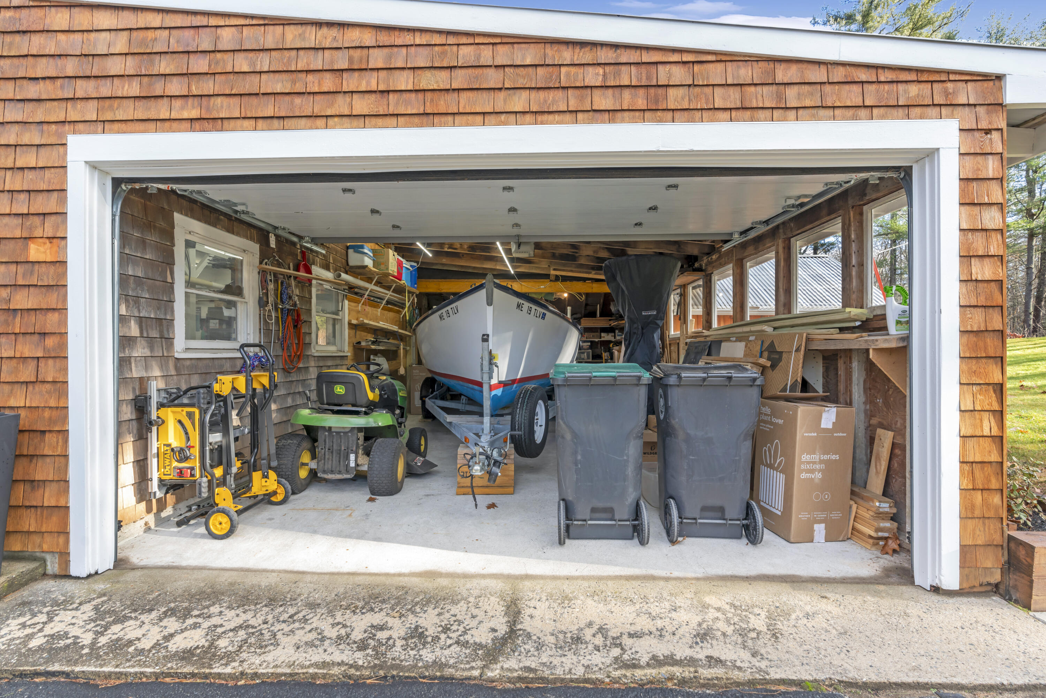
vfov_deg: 73.8
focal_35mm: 16
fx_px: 465
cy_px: 349
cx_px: 523
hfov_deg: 96.7
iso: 800
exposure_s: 1/60
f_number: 8
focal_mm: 16
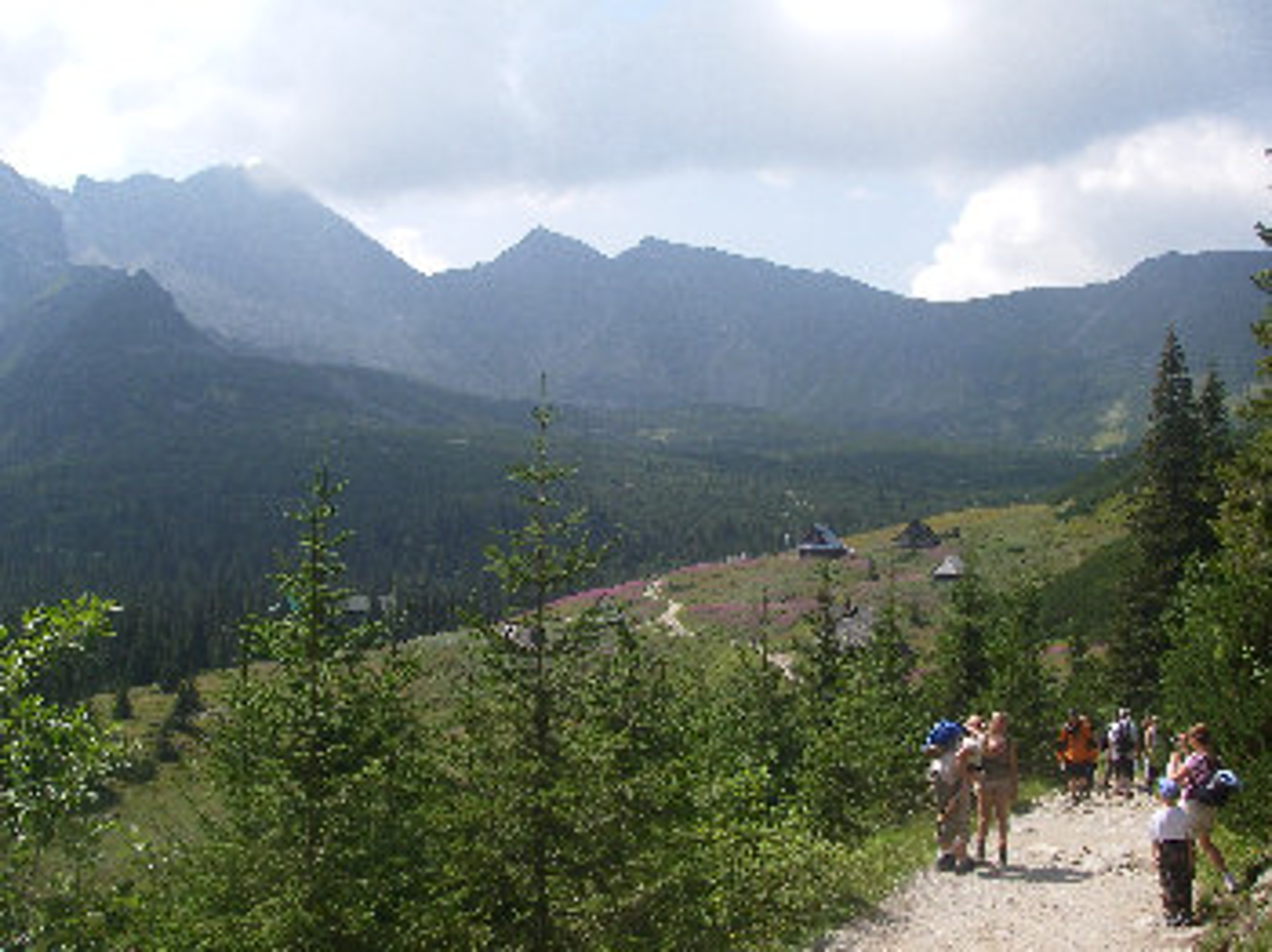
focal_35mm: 38
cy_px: 476
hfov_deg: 49.0
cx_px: 636
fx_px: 1395
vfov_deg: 37.7
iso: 80
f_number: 6.6
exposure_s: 1/250
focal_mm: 6.3
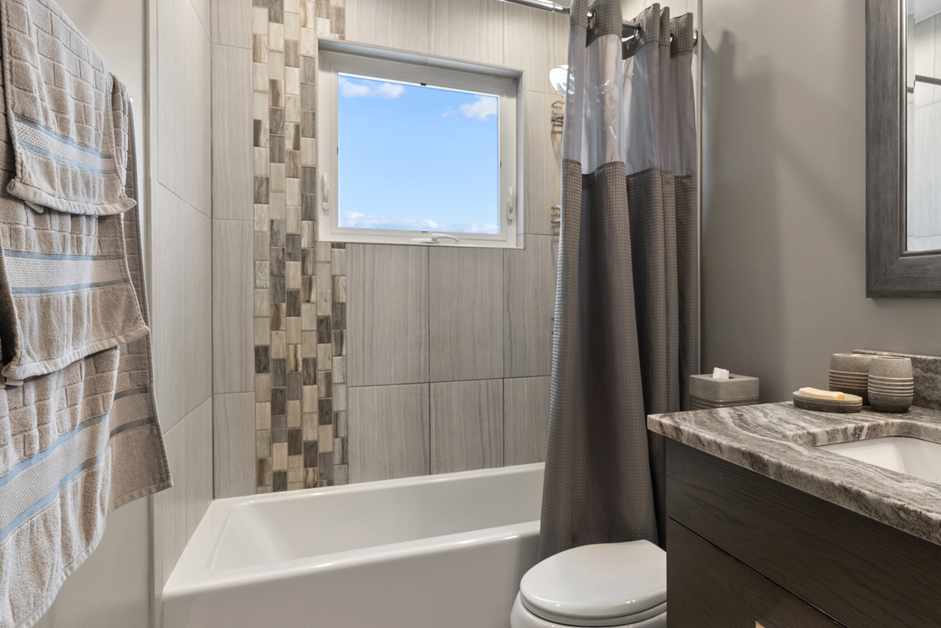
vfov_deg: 55.1
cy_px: 293
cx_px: 614
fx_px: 601
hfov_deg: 74.1
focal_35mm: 23
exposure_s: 1.3
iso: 640
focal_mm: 16
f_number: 8
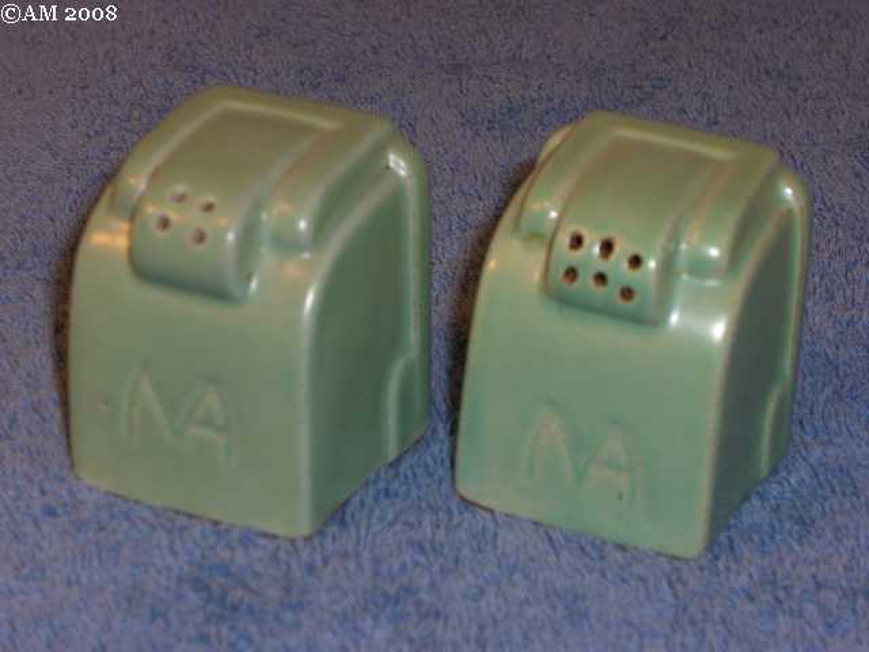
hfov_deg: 21.1
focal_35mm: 93
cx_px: 434
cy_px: 326
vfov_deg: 15.9
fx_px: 2335
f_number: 4.8
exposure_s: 1/30
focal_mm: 19.4
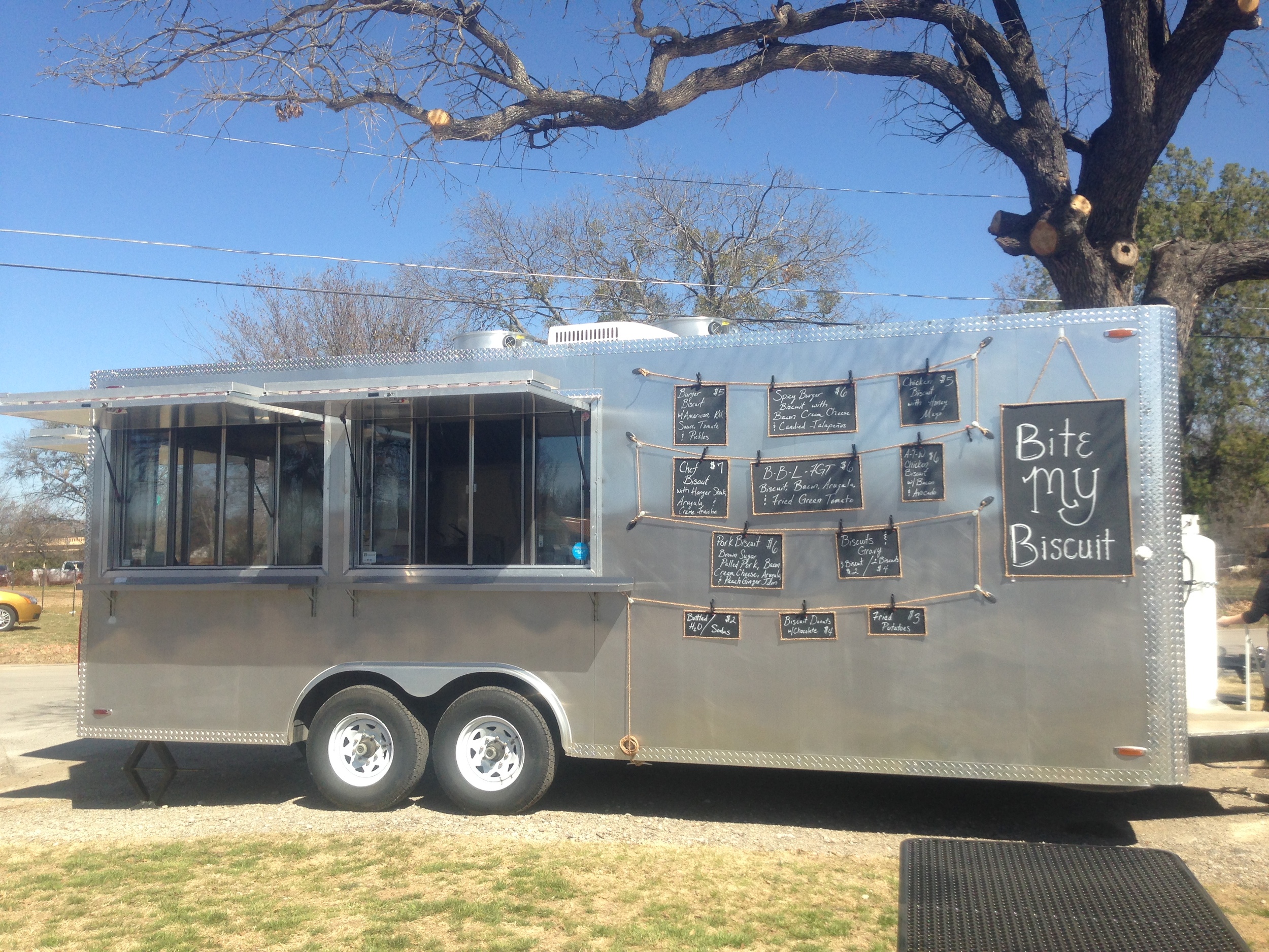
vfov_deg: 42.9
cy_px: 476
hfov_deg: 55.4
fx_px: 1210
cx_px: 634
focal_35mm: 33
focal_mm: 4.12
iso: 50
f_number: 2.4
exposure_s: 1/1153
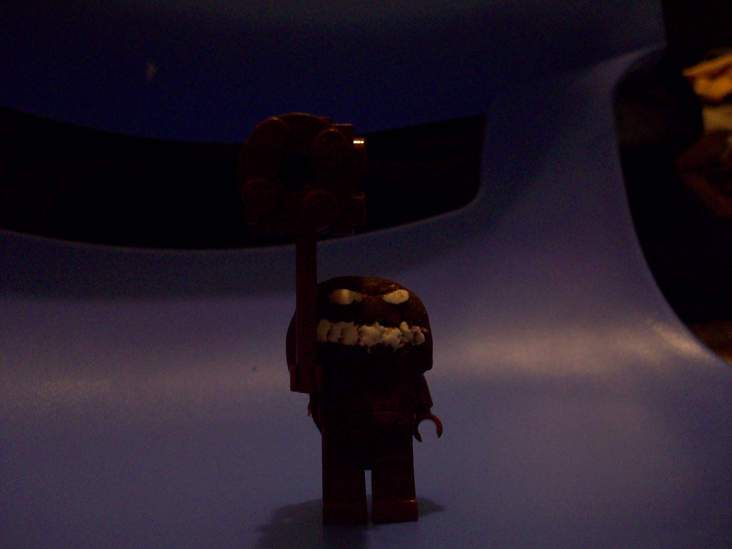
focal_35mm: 34
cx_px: 366
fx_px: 719
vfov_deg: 41.8
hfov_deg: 54.0
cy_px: 274
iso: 200
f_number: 2.8
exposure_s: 1/8
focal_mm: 5.7
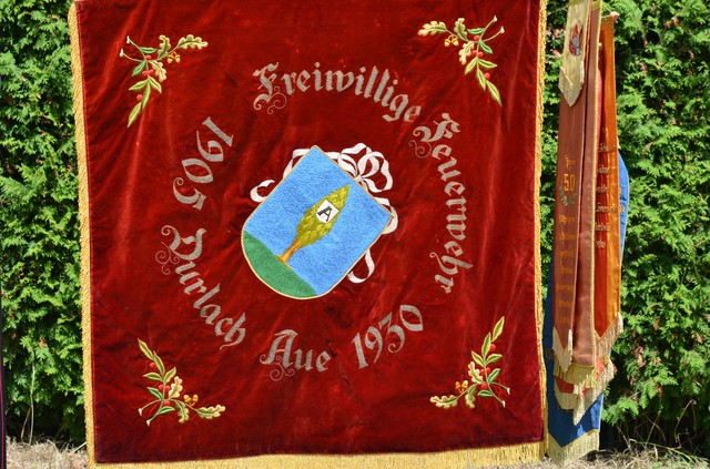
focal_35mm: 82
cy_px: 234
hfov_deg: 24.7
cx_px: 355
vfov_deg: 16.5
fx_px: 1623
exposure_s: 1/250
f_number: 8
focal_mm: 55
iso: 160
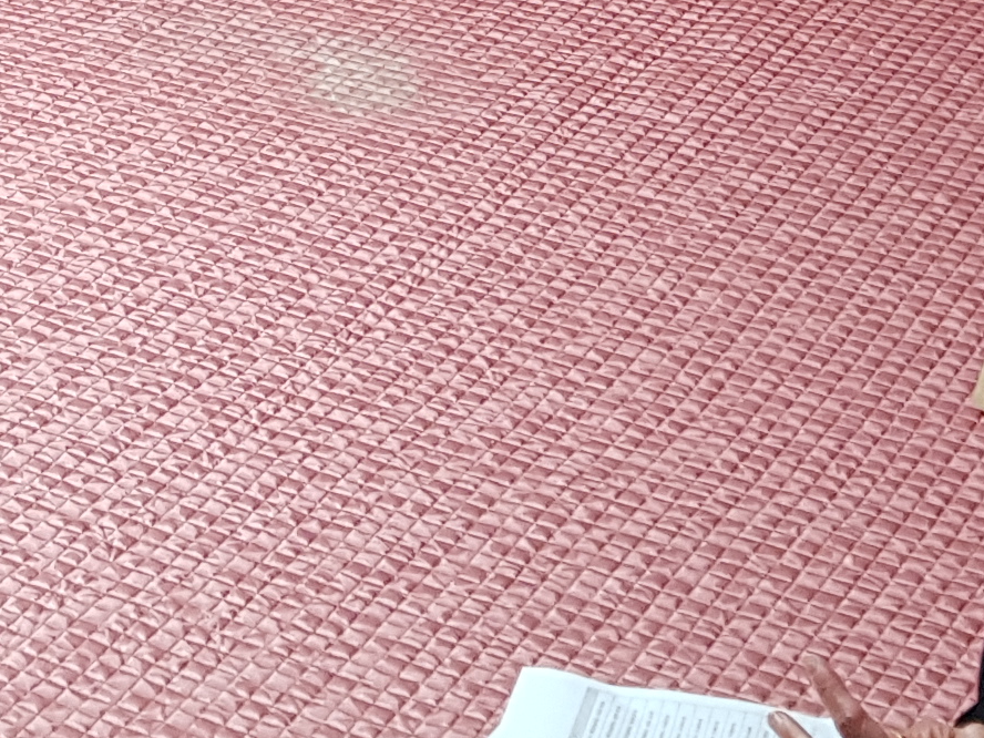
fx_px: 3354
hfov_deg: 16.4
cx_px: 66
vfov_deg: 11.8
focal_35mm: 118
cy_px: -517
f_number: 1.7
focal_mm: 4.2
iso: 160
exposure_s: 1/40
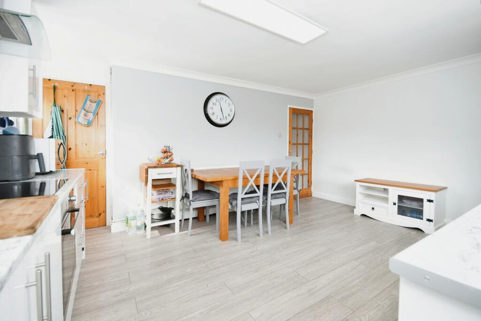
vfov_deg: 77.3
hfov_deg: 100.4
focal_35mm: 15
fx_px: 200
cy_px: 160
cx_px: 240
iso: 400
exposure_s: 1/80
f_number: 8
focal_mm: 10
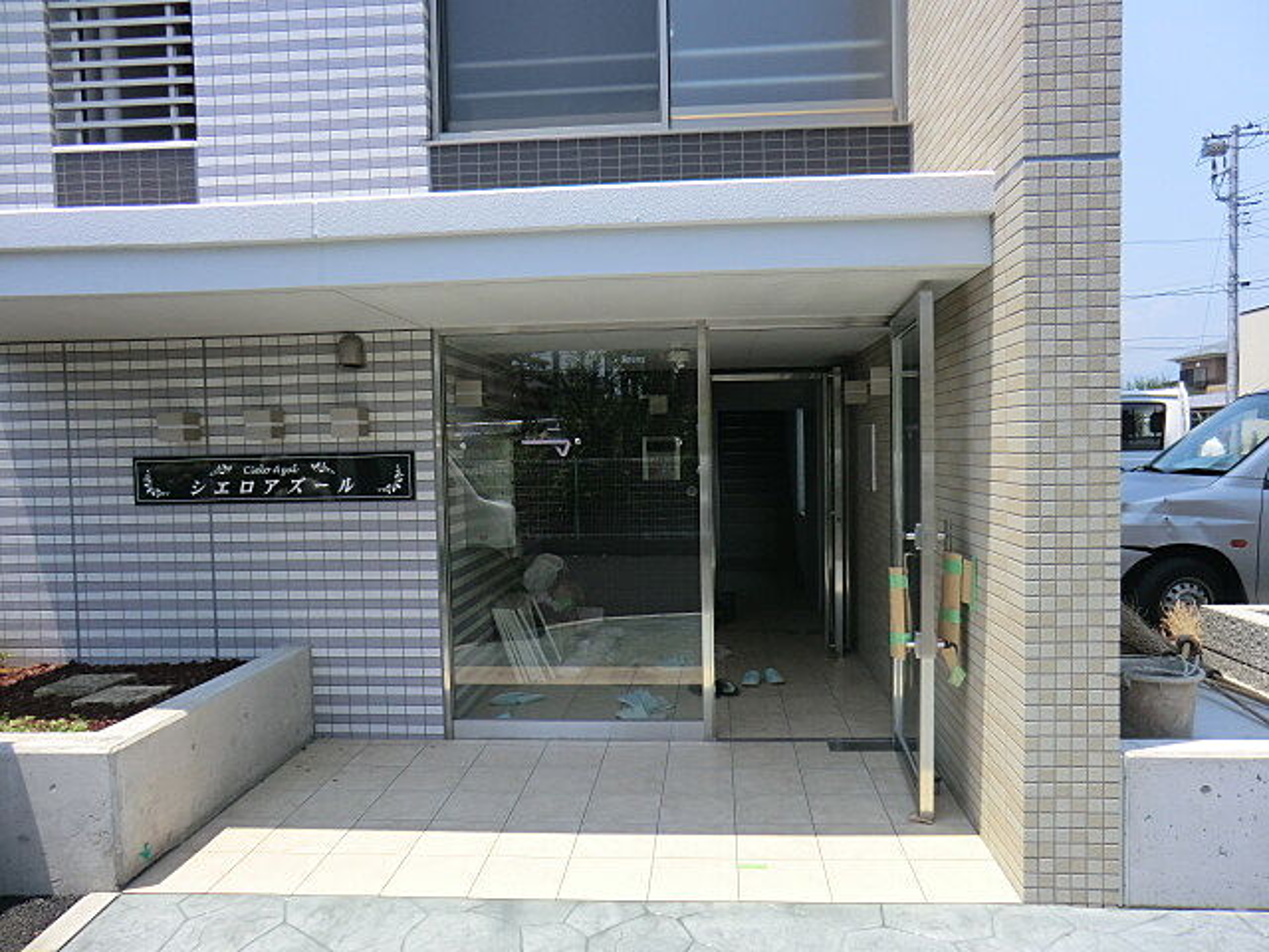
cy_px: 476
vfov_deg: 56.8
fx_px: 880
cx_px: 634
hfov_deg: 71.6
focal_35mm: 24
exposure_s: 1/800
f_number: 3.2
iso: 80
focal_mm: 4.3
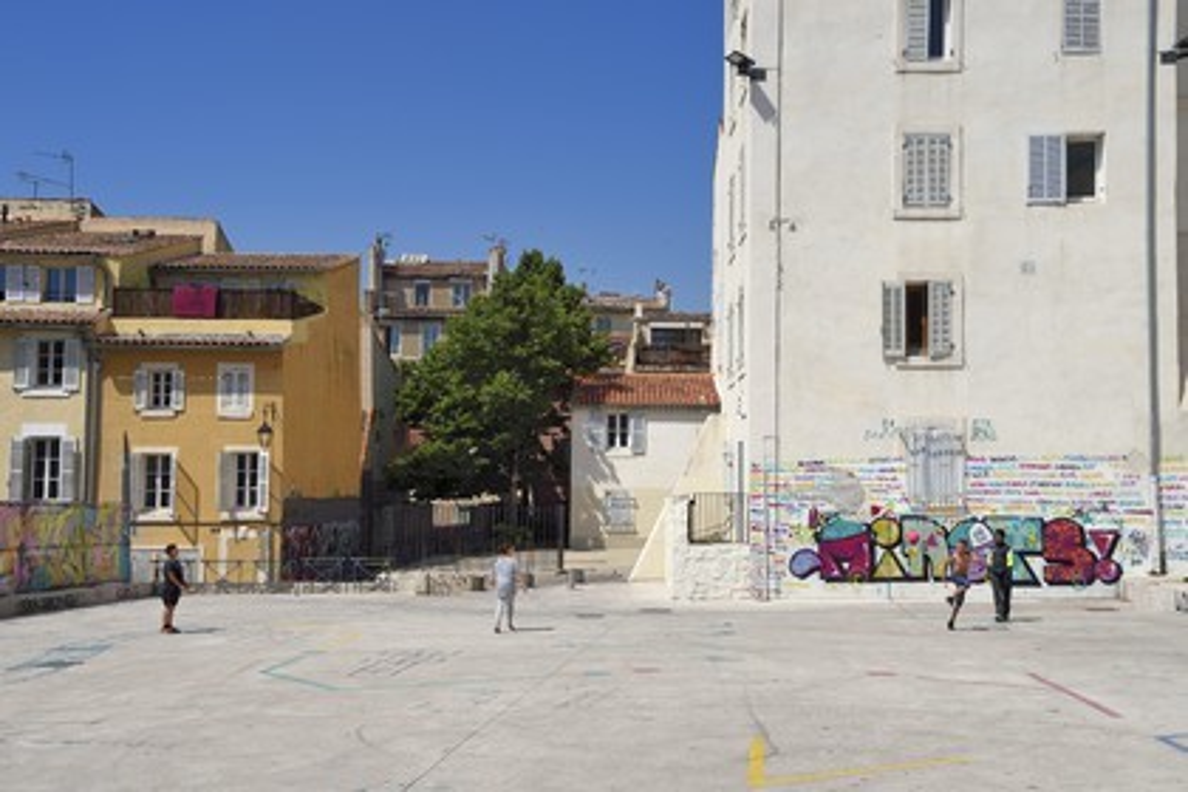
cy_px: 396
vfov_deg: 33.4
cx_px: 594
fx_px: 1320
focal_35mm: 40
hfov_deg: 48.5
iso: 200
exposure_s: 1/320
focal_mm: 40
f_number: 13
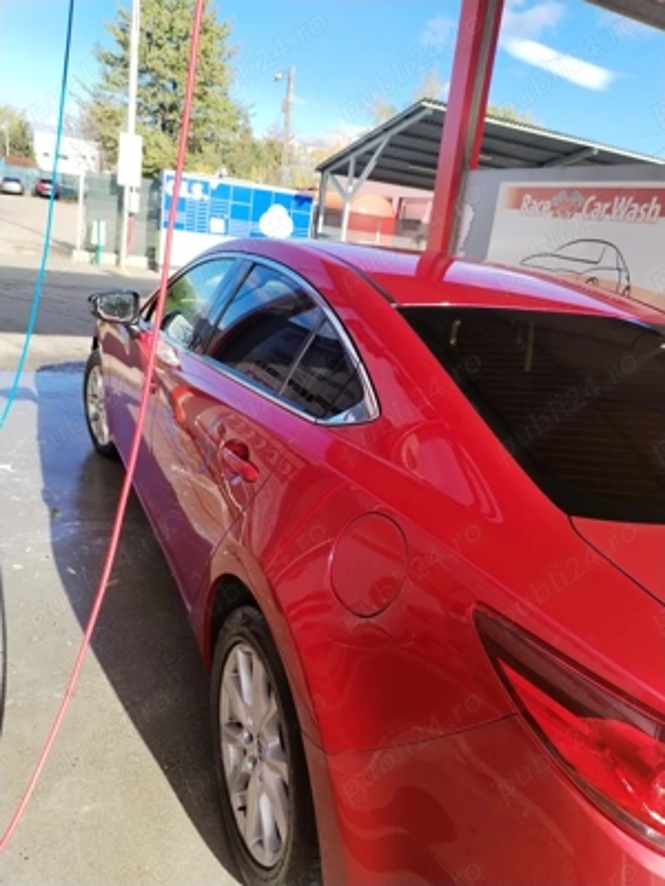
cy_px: 443
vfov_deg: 61.7
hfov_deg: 48.2
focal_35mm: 29
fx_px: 743
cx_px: 332
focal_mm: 4.75
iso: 100
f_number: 1.8
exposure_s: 1/799
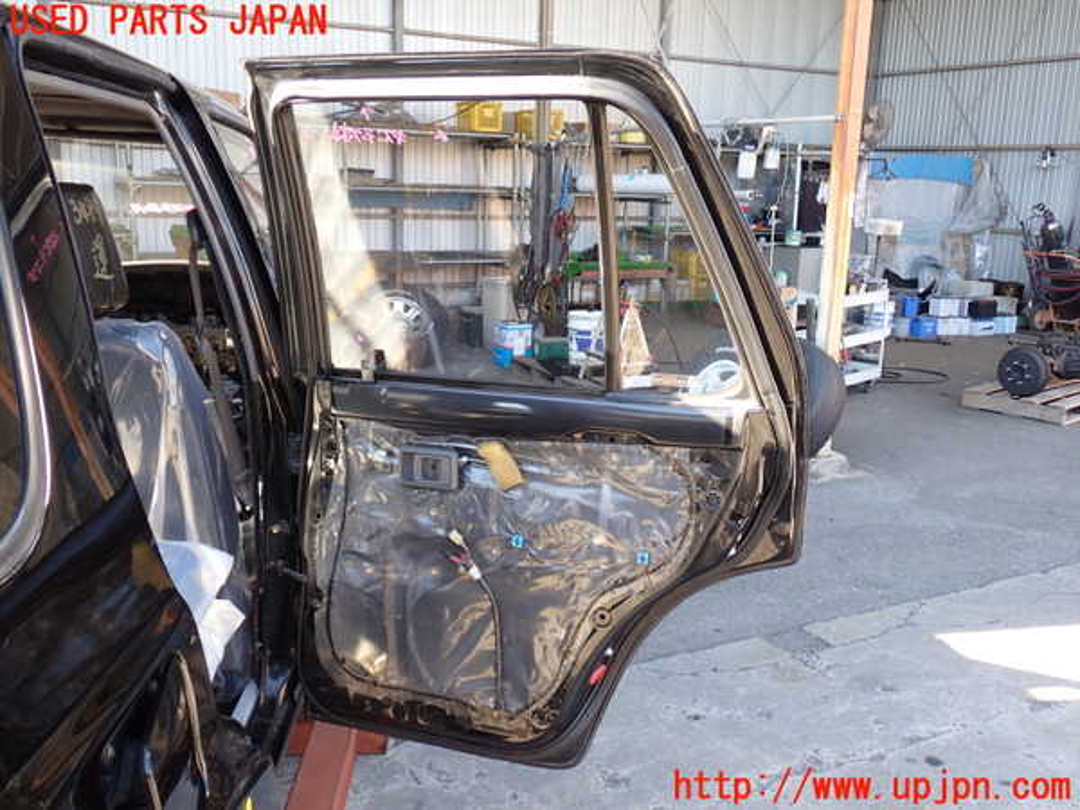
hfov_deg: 56.8
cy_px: 405
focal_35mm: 32
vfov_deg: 44.2
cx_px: 540
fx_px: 998
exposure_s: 1/80
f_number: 2.4
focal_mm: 5.79
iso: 100
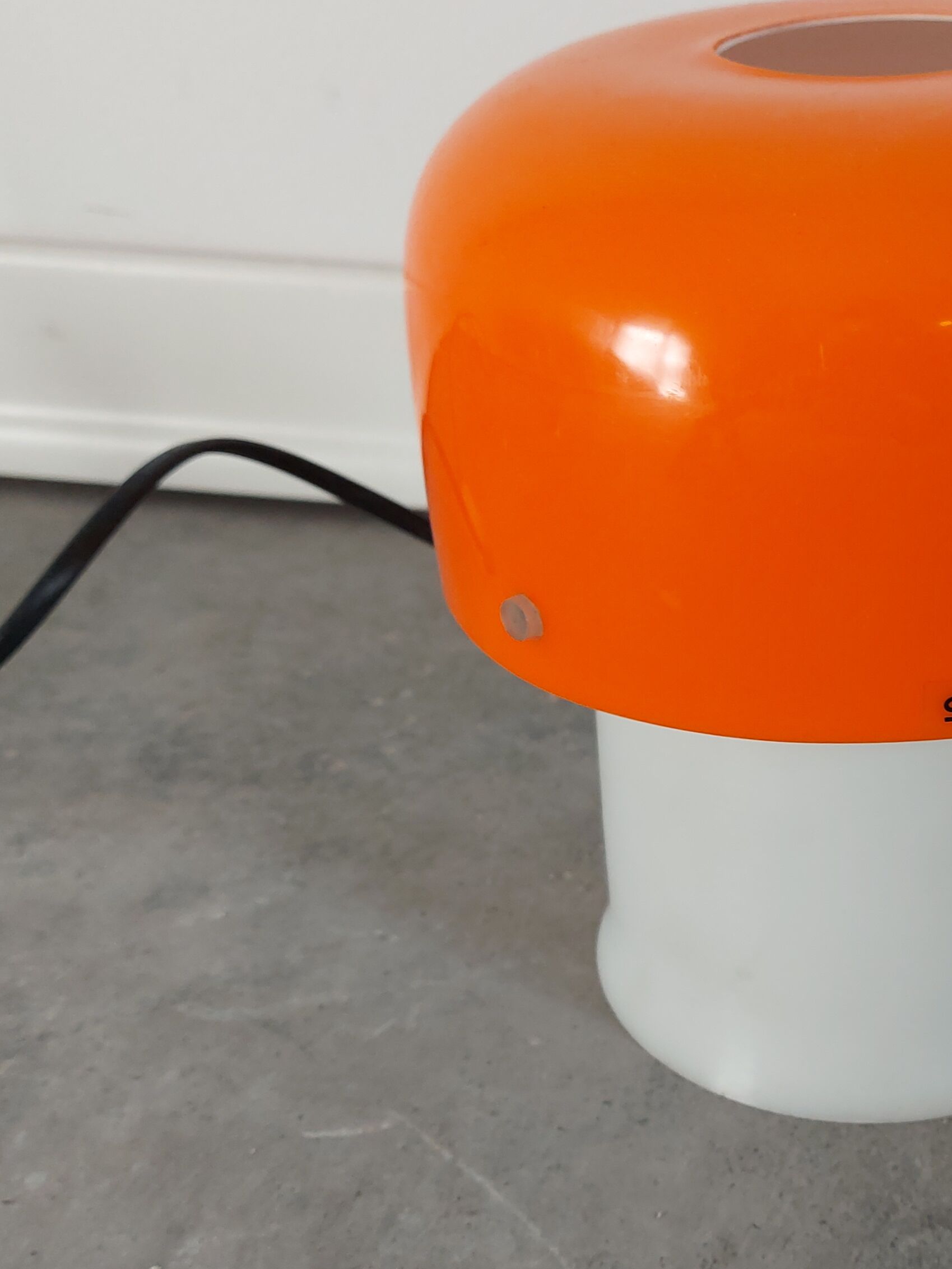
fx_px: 1797
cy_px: 730
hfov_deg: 28.5
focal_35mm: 49
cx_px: 855
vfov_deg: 38.8
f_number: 1.8
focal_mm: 5.23
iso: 160
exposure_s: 1/60
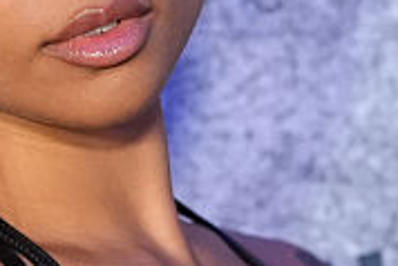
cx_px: 67
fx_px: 8066
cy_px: 95
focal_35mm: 729
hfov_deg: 2.8
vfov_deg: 1.9
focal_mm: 85
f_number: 2
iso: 1600
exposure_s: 1/400
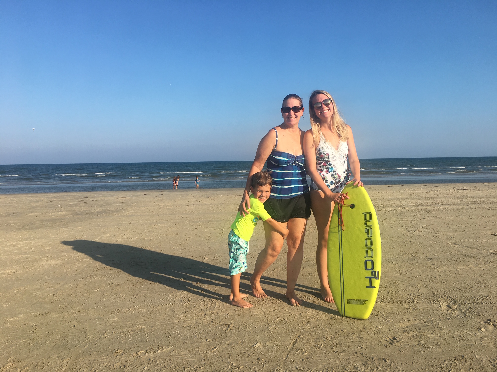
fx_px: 416
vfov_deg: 48.2
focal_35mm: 29
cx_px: 248
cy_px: 186
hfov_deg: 61.7
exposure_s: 1/1748
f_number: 2.2
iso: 25
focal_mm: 4.15
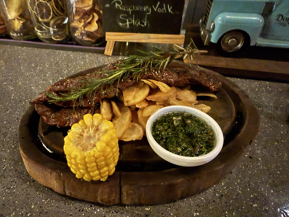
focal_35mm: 24
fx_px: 200
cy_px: 108
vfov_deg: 56.8
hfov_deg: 71.6
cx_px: 144
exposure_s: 1/6
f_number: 2.2
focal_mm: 2.22
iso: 640
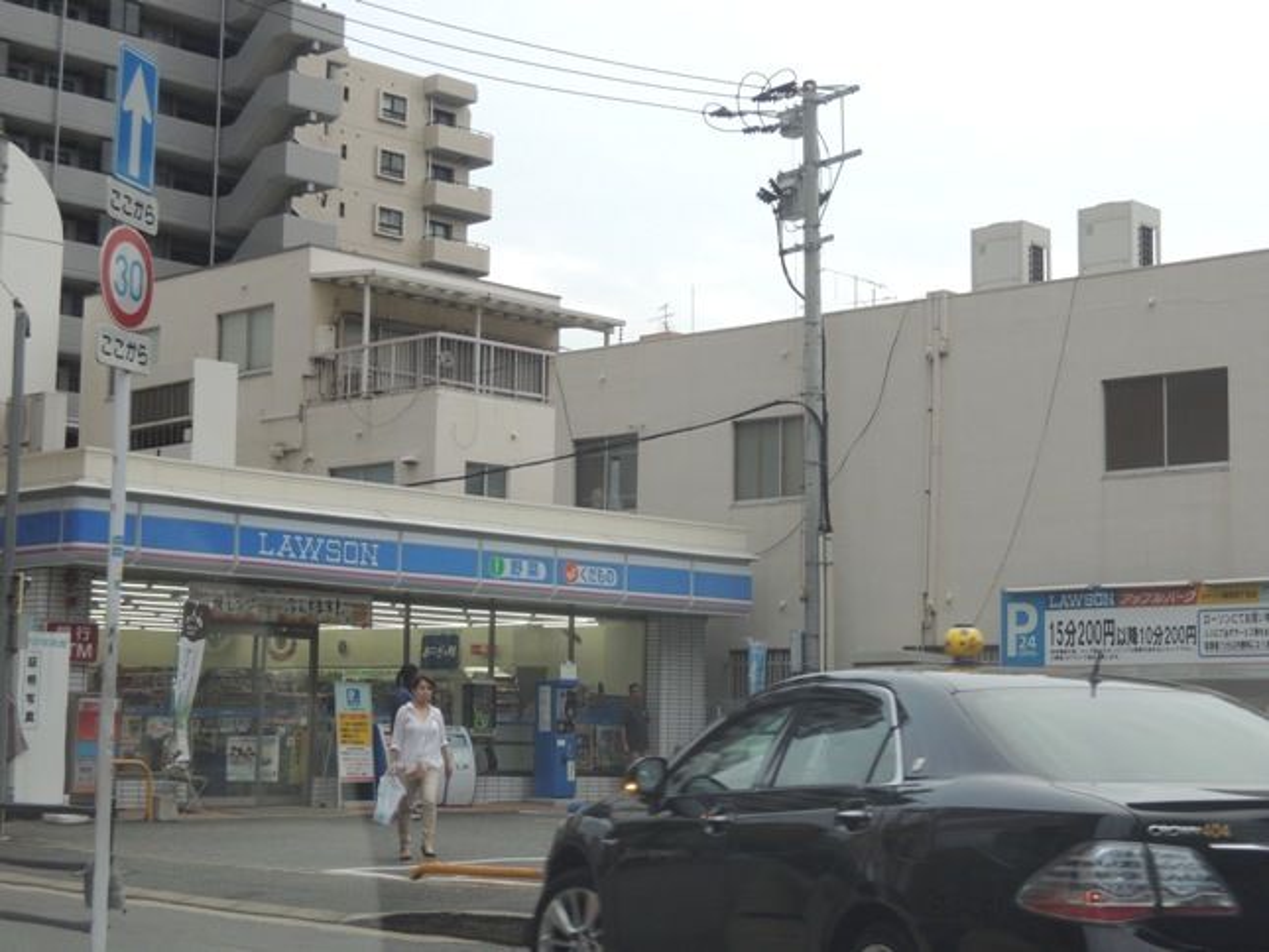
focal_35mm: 62
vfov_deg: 23.7
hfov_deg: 31.2
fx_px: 2273
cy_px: 476
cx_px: 634
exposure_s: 1/60
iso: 100
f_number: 4.2
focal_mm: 11.1
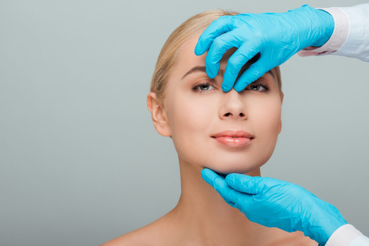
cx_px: 184
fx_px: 1076
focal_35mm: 105
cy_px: 123
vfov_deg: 13.0
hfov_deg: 19.5
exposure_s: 1/200
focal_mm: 105
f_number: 14
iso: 200
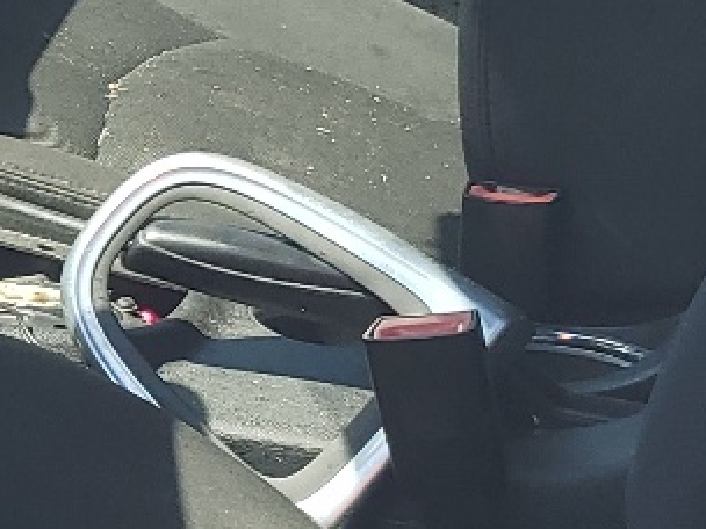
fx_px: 2794
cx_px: -160
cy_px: 260
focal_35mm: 137
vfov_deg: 10.8
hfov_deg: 13.9
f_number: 1.5
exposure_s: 1/1111
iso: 50
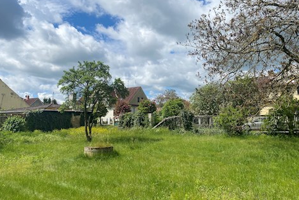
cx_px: 155
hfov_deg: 63.6
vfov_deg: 44.8
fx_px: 241
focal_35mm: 29
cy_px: 82
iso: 32
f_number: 1.8
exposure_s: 1/4808
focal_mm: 4.25
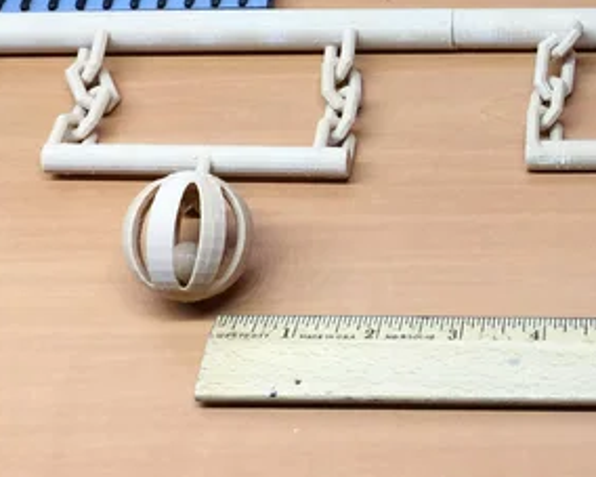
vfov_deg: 18.3
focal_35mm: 83
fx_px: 1464
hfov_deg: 22.1
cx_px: 599
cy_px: 98
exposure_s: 1/15
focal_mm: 4.15
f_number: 2.2
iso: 50
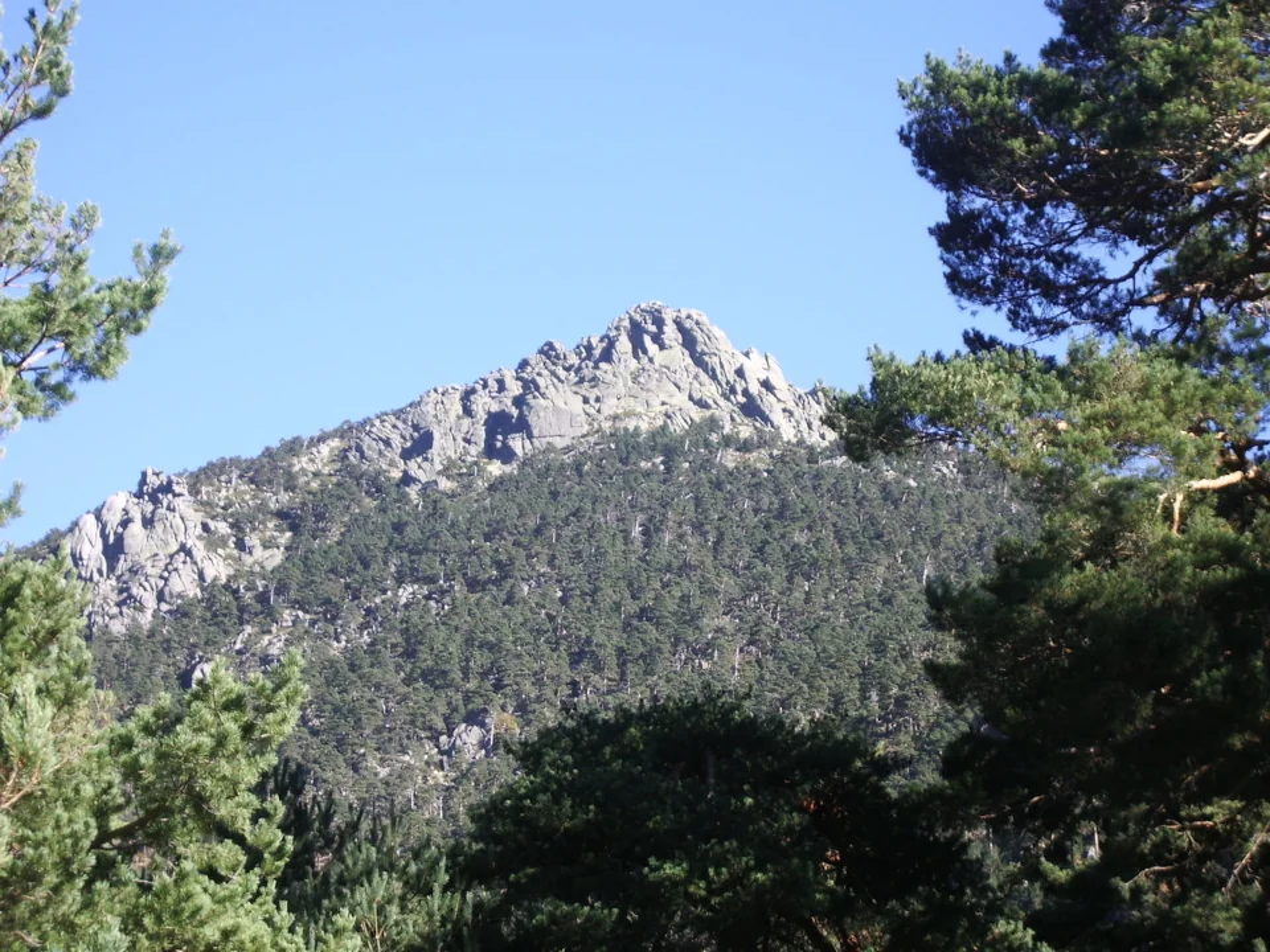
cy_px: 476
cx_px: 635
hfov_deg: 18.4
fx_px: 3926
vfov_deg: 13.8
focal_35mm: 107
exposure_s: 1/125
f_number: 4.8
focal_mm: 17.4
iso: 50
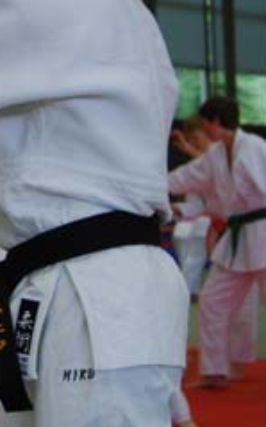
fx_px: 1429
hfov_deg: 10.3
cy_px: 98
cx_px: -105
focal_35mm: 123
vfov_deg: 16.9
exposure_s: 1/40
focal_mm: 32
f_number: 4.5
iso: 200
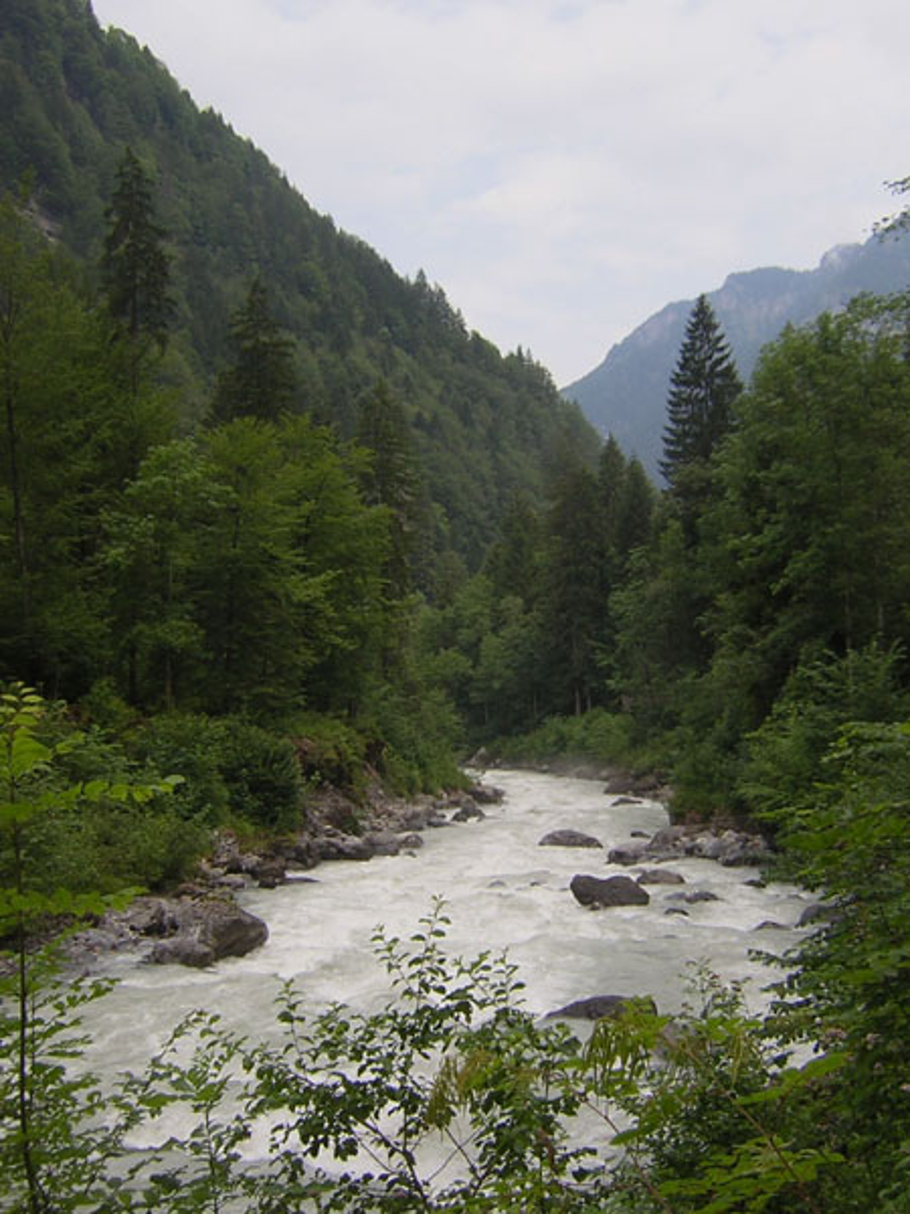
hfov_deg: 39.7
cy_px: 607
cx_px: 455
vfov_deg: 51.4
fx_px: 1262
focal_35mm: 36
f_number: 5.2
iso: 100
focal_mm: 4.7
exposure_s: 1/158
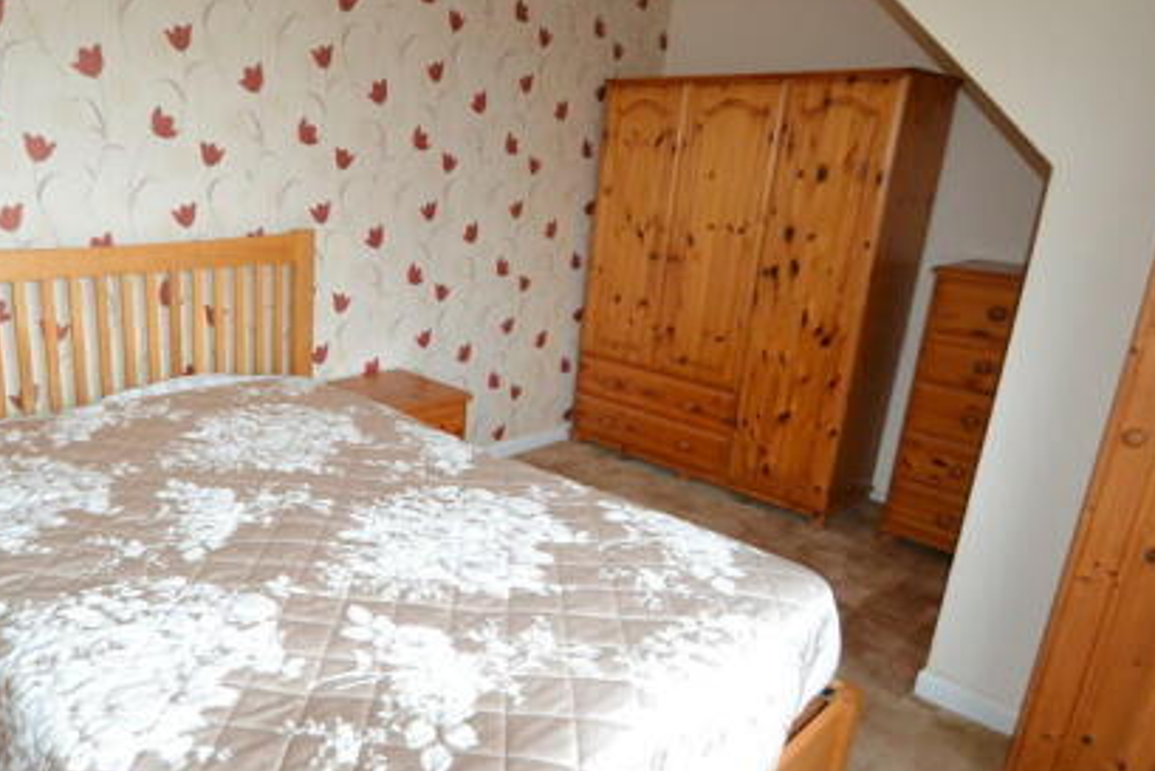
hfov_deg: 72.6
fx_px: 770
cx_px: 439
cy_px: 380
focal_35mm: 24
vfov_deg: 53.2
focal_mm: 10
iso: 1000
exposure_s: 1/60
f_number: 3.5
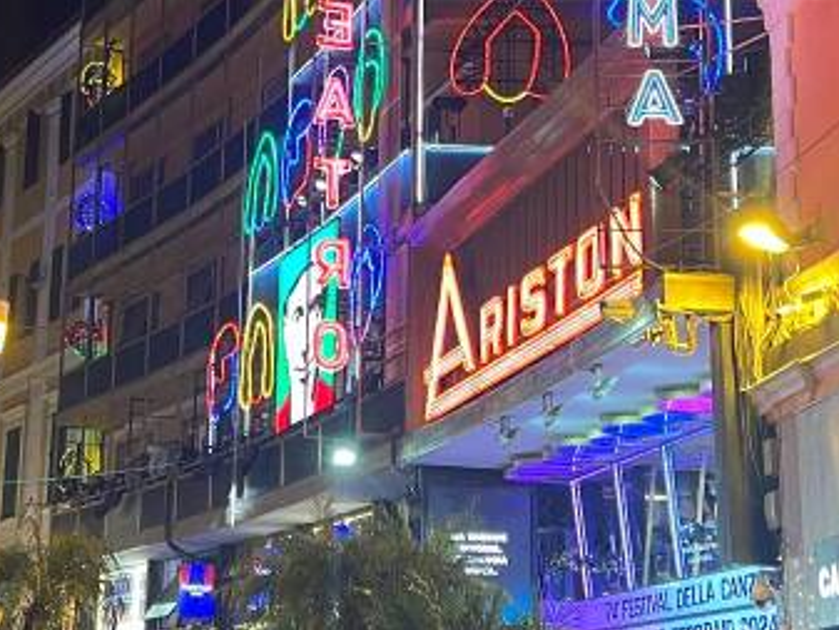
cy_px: 197
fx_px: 1915
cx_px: 284
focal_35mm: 79
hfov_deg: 24.6
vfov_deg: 18.6
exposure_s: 1/50
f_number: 1.5
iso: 80
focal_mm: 5.7
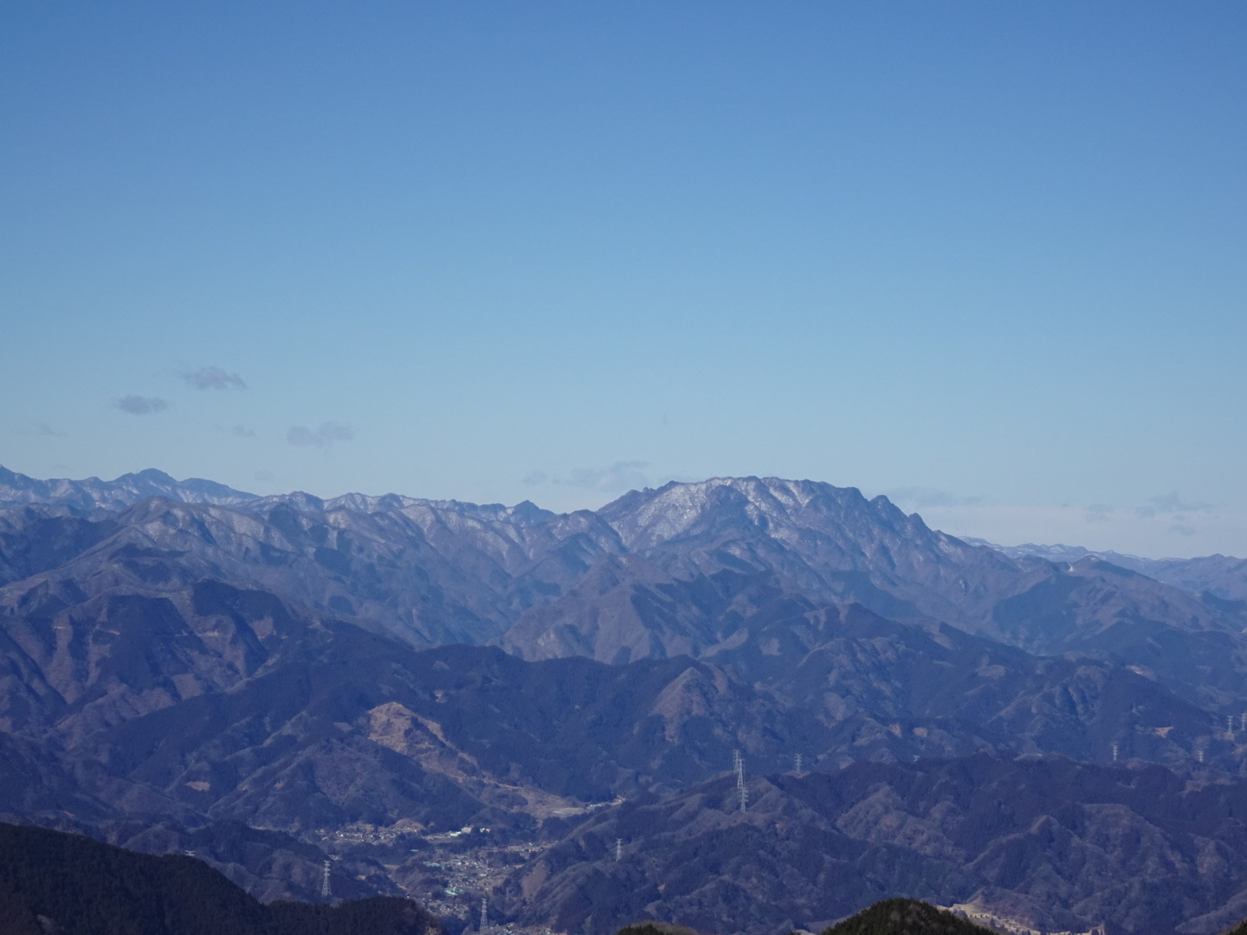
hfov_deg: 19.3
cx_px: 624
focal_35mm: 102
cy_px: 468
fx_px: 3674
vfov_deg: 14.5
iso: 80
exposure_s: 1/640
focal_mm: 16.13
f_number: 5
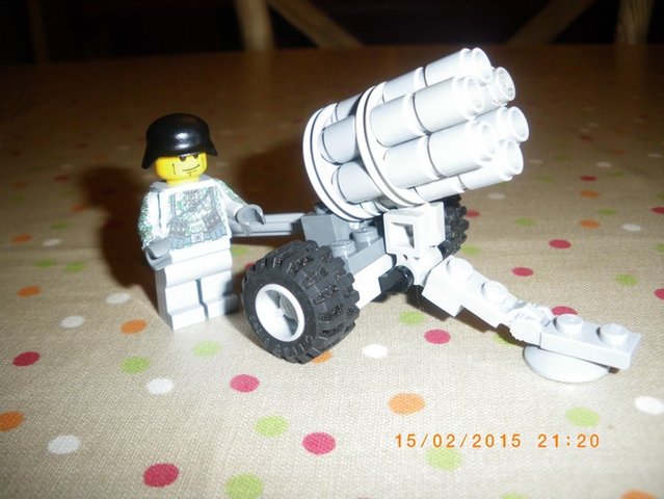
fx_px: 691
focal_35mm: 36
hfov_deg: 51.3
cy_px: 250
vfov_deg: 39.7
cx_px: 332
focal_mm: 6.3
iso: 250
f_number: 5.4
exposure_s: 1/50
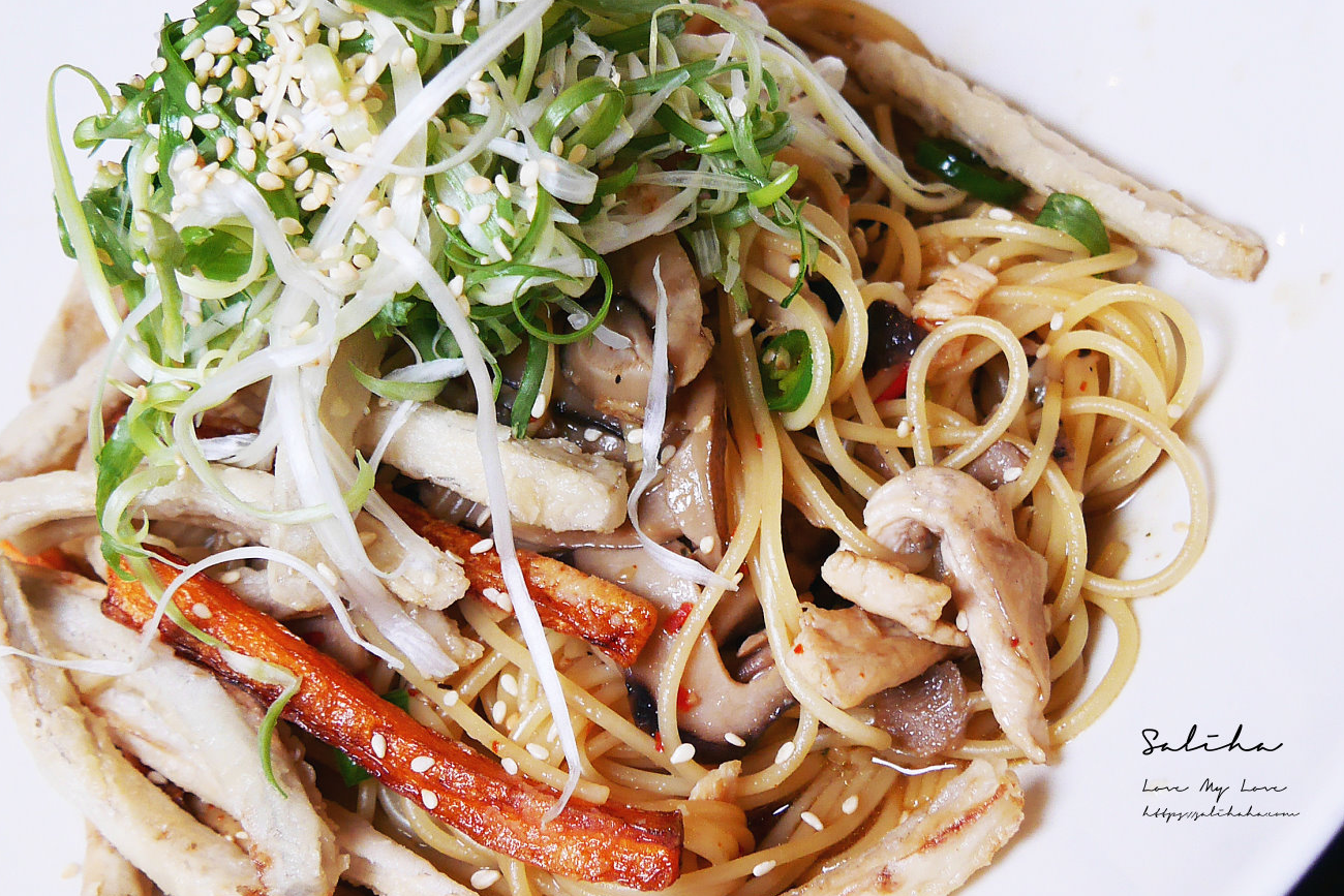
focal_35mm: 59
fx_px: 2203
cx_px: 674
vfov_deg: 23.0
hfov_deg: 33.9
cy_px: 427
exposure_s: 1/60
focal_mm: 14
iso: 500
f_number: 3.5
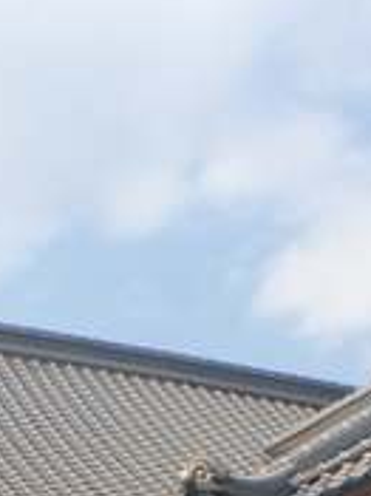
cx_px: 150
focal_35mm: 126
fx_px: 1803
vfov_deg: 14.4
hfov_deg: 11.7
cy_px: 785
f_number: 2.2
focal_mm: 4.15
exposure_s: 1/1642
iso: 32
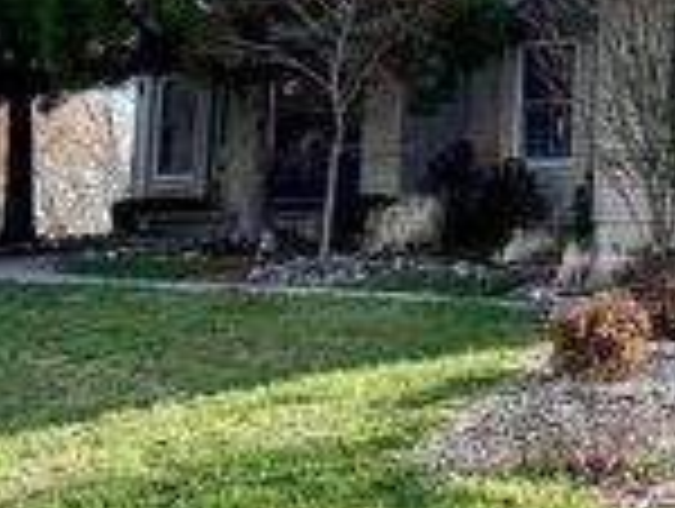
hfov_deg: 22.9
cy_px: 74
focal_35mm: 80
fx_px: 1562
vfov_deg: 18.3
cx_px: 756
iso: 80
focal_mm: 6.76
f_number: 1.78
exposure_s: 1/2833
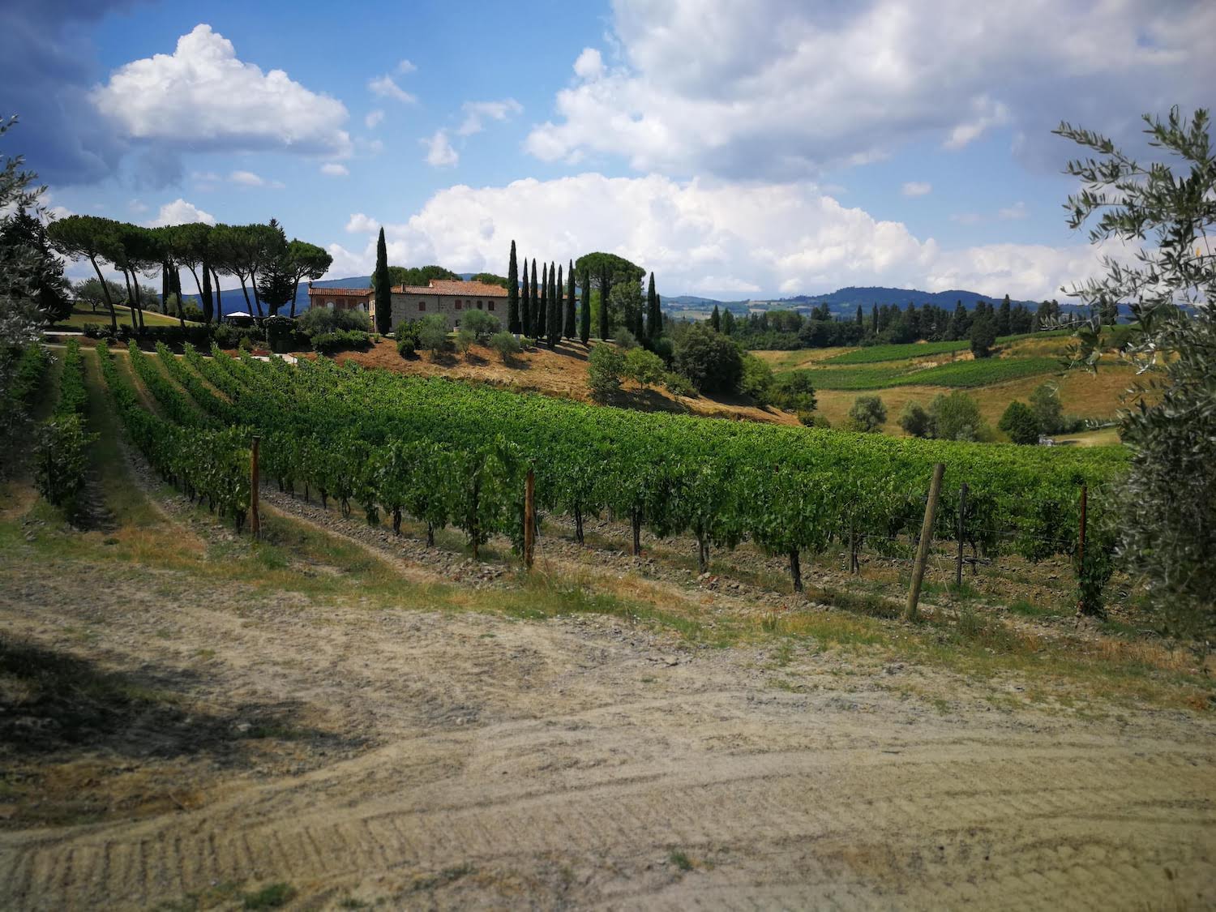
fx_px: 948
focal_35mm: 27
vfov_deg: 51.4
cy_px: 456
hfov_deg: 65.3
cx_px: 608
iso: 50
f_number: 4
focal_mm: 3.95
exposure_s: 1/1211
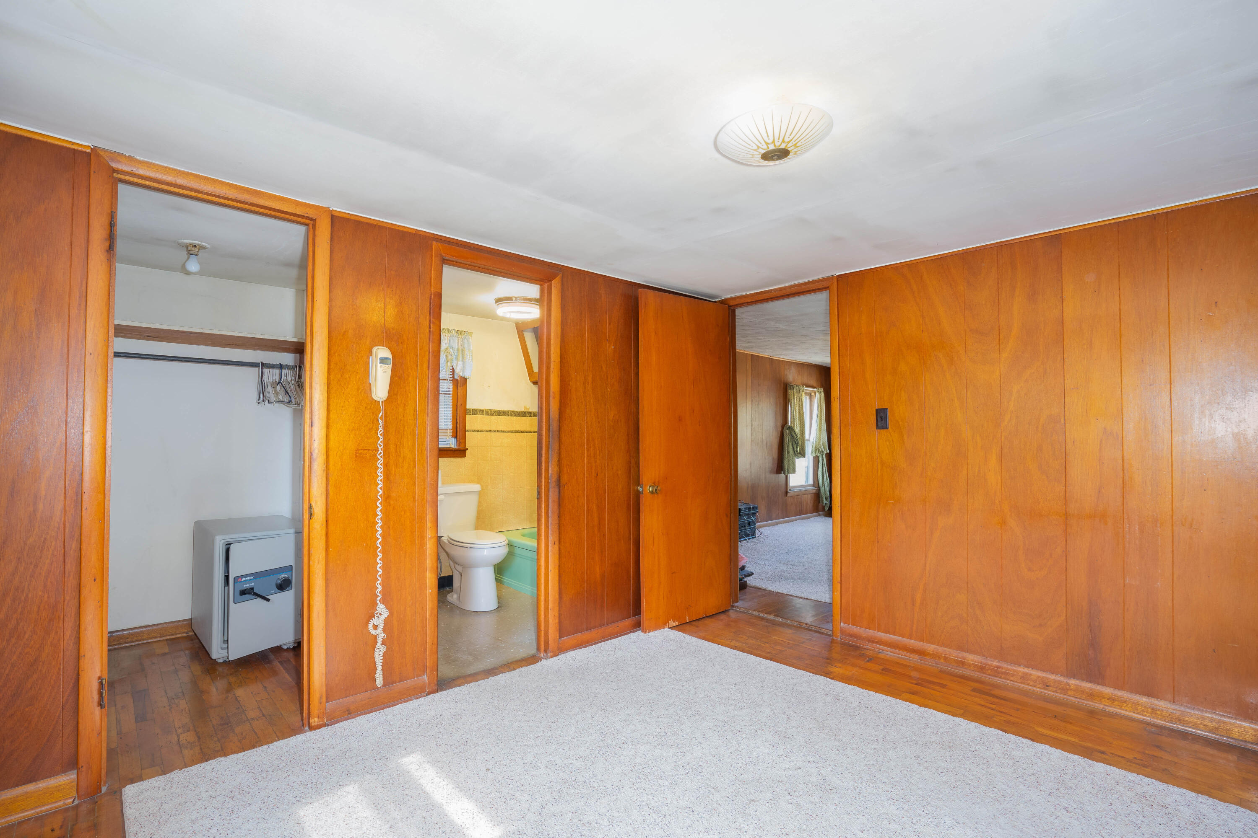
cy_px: 419
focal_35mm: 16
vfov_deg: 73.7
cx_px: 629
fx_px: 559
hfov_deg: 96.7
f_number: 9
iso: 400
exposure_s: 1/125
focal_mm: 16
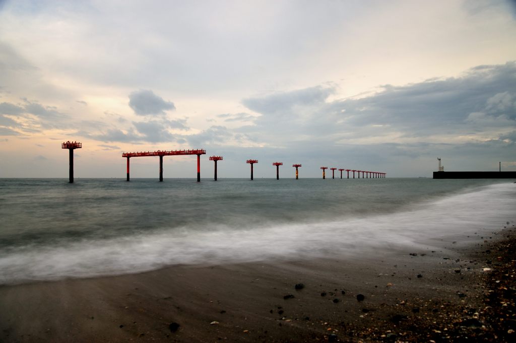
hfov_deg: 73.8
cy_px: 172
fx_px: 344
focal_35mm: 24
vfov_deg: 53.1
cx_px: 258
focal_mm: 24
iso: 200
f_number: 5
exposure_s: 3
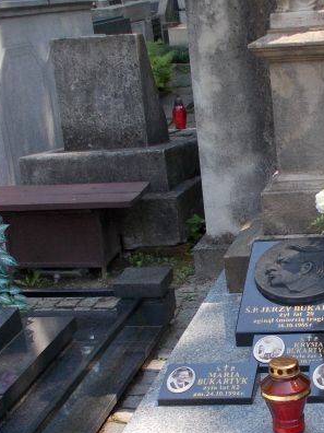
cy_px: 302
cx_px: 299
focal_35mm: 70
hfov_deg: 20.5
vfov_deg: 27.5
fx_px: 874
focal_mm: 4.6
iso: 80
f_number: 3.2
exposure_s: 1/160
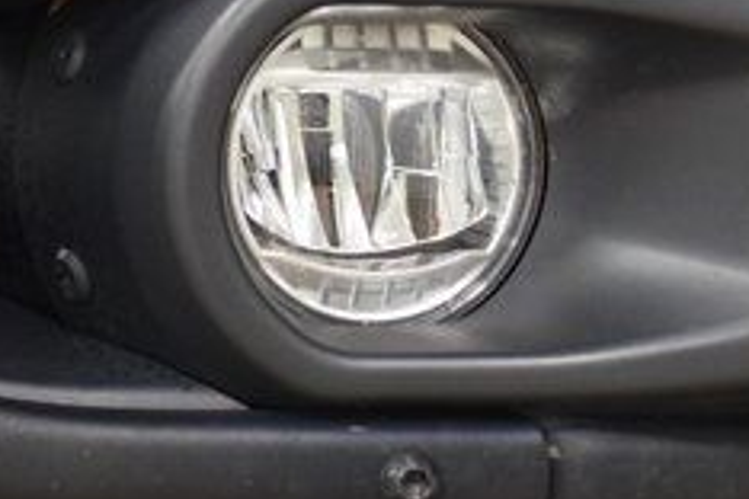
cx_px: 586
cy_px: 126
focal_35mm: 287
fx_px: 5971
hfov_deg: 7.2
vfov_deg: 4.8
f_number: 2.8
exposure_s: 1/80
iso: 1600
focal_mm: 70
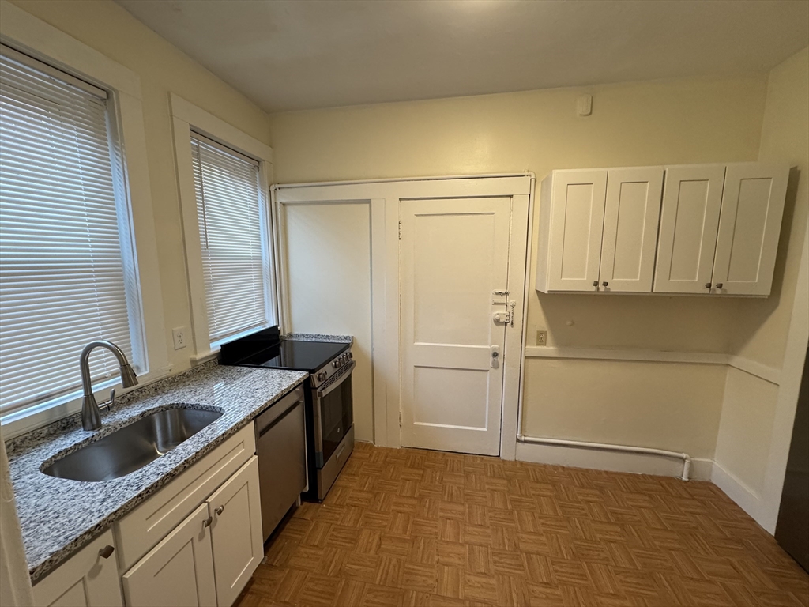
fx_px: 327
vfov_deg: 85.7
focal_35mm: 14
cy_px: 304
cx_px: 404
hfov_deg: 102.1
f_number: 2.2
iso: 250
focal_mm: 2.22
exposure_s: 1/120
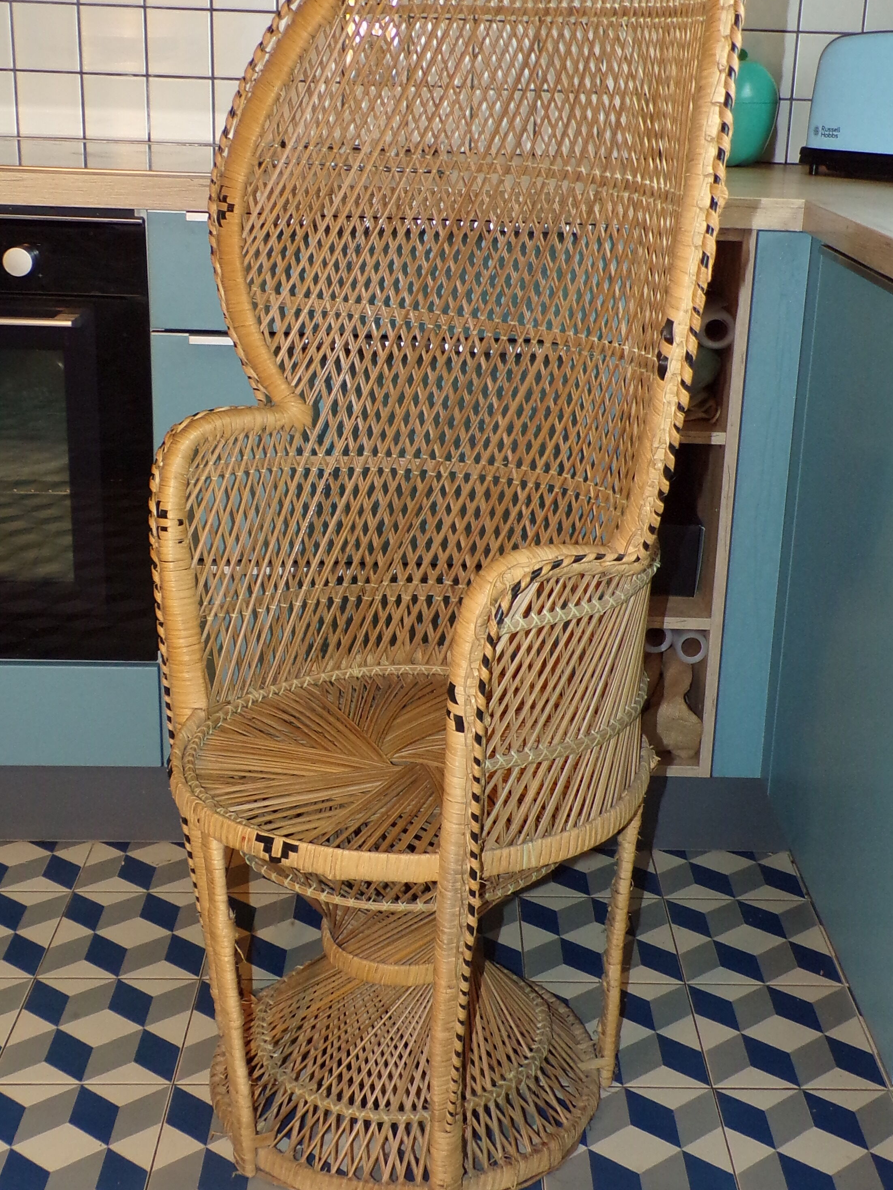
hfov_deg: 32.9
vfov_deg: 42.8
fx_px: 1513
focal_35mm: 44
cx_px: 467
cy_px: 514
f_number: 3.1
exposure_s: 1/34
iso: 200
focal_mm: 5
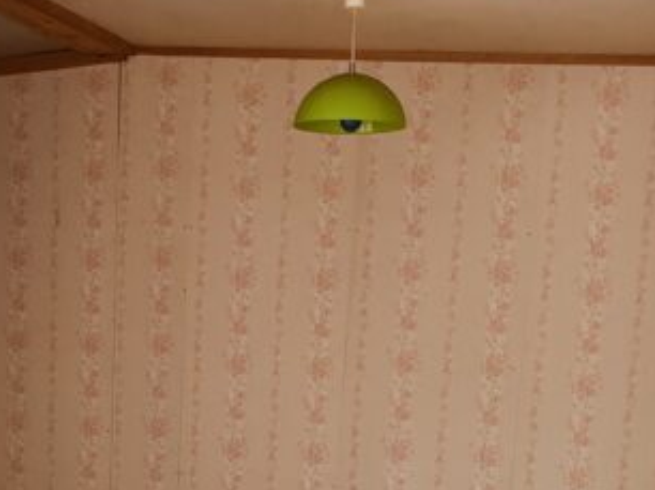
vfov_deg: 20.7
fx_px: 1286
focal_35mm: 68
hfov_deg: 28.2
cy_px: 520
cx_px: 178
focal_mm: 5.96
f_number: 1.6
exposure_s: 1/40
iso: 500
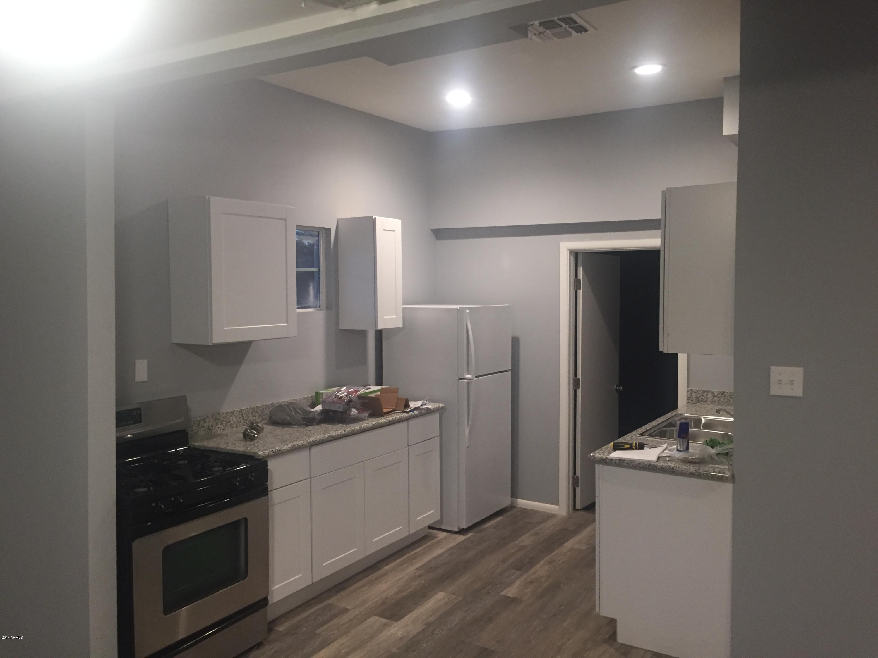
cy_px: 329
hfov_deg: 61.7
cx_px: 439
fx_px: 736
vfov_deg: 48.2
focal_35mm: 29
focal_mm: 4.15
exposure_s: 1/30
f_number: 2.2
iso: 160
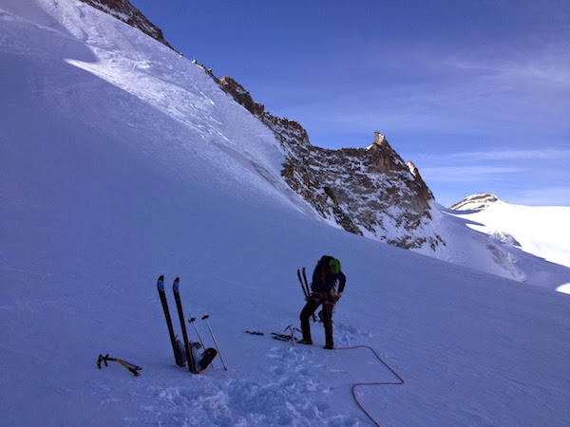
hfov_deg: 52.6
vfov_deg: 40.7
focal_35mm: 35
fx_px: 576
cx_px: 285
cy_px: 214
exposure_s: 1/1842
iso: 50
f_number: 2.4
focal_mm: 4.28
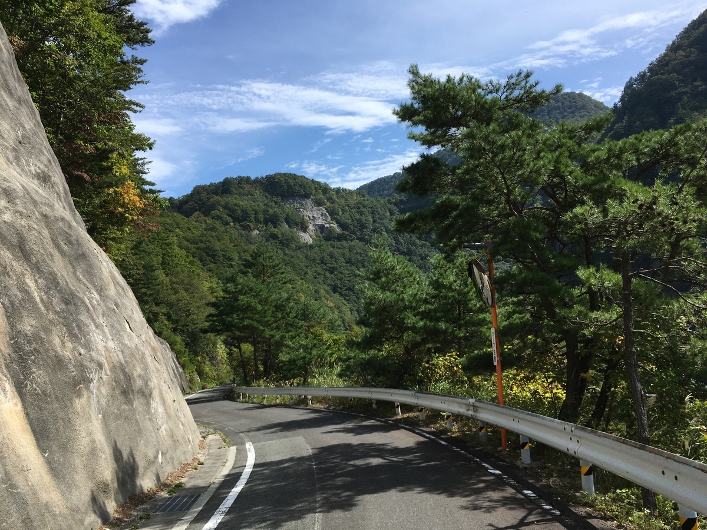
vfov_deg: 48.2
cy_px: 265
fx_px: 592
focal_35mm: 29
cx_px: 354
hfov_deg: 61.7
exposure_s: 1/1672
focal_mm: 4.15
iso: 25
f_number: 2.2
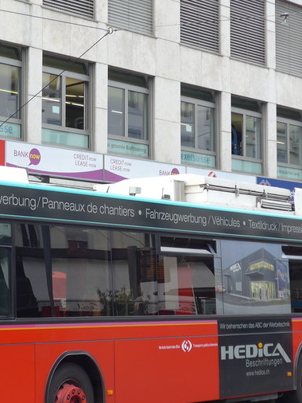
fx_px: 1267
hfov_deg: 13.6
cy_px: 190
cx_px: 118
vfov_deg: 18.0
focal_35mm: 109
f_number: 3
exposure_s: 1/320
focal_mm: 9.5
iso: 80
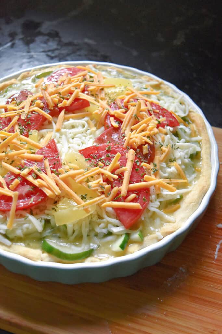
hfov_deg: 29.9
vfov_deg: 43.6
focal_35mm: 45
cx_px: 111
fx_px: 416
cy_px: 167
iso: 2000
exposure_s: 1/60
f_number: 4.2
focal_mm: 30
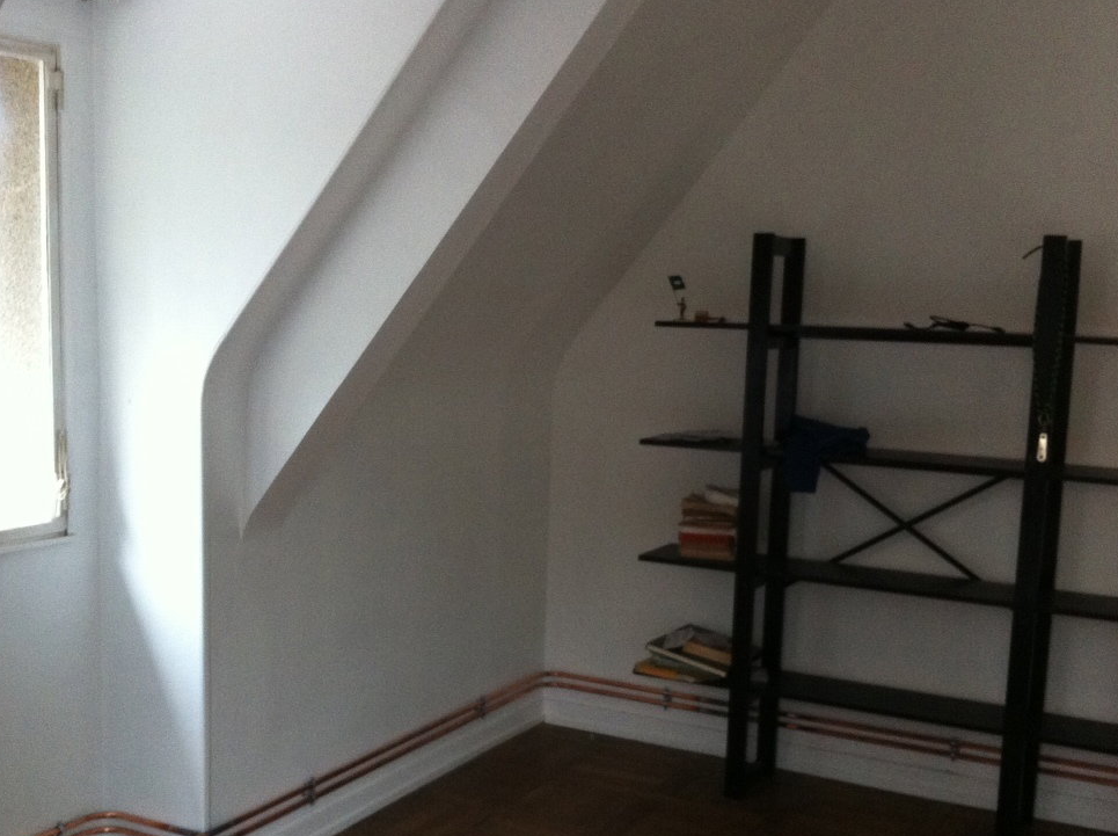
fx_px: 1516
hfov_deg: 40.4
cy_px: 503
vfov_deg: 30.7
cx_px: 496
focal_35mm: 47
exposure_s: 1/15
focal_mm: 3.85
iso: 250
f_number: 2.8
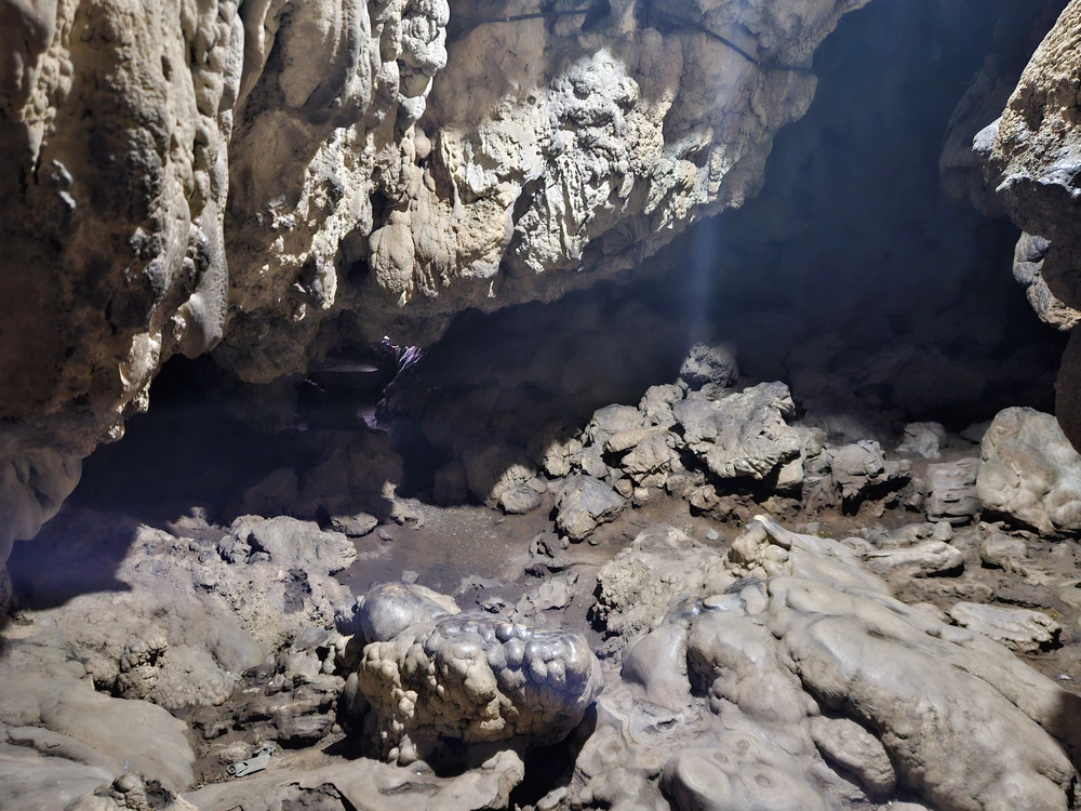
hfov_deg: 73.9
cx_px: 540
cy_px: 406
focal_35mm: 23
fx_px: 718
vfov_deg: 58.9
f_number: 1.8
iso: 1600
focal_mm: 5.4
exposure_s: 1/8.33
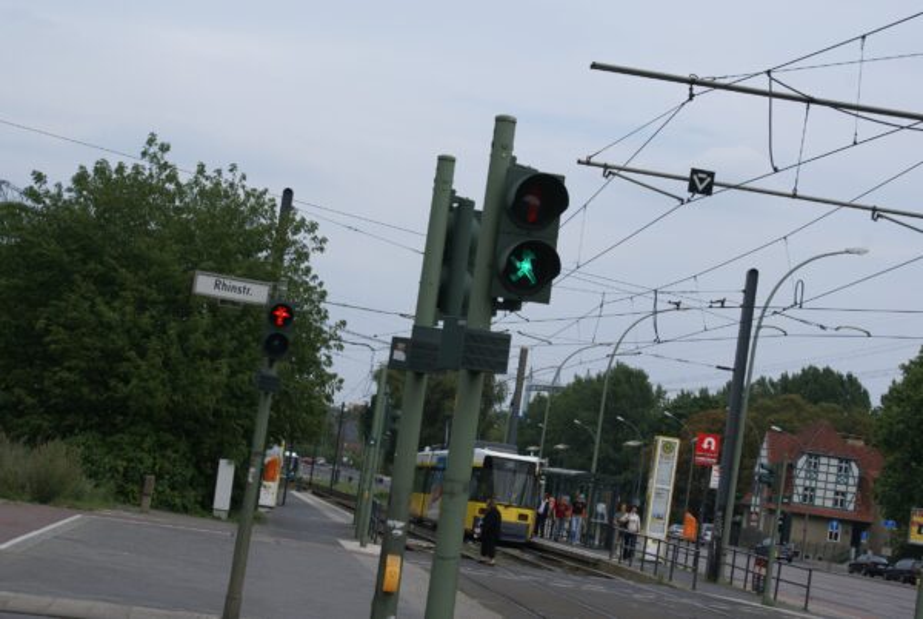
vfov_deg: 16.6
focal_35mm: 82
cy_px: 310
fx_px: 2118
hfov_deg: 24.6
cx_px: 462
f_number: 10
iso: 100
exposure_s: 1/200
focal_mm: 55
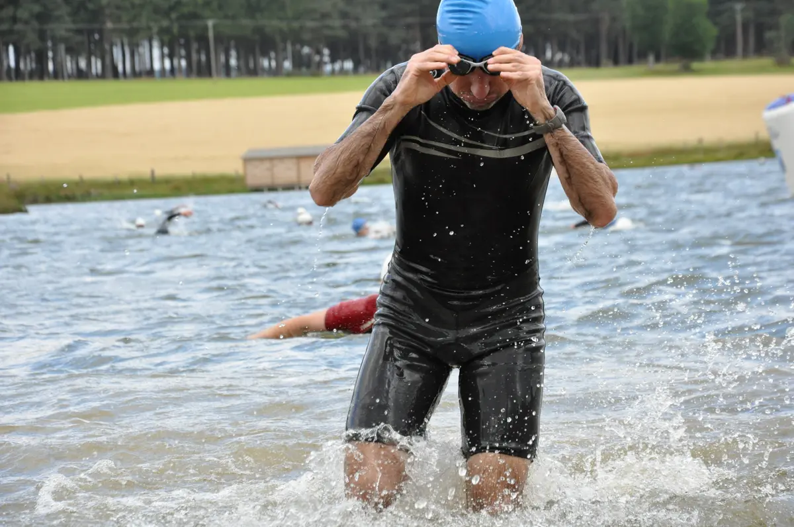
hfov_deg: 14.0
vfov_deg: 9.3
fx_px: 3237
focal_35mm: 147
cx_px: 397
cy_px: 264
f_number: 9
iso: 1600
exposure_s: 1/1250
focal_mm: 98
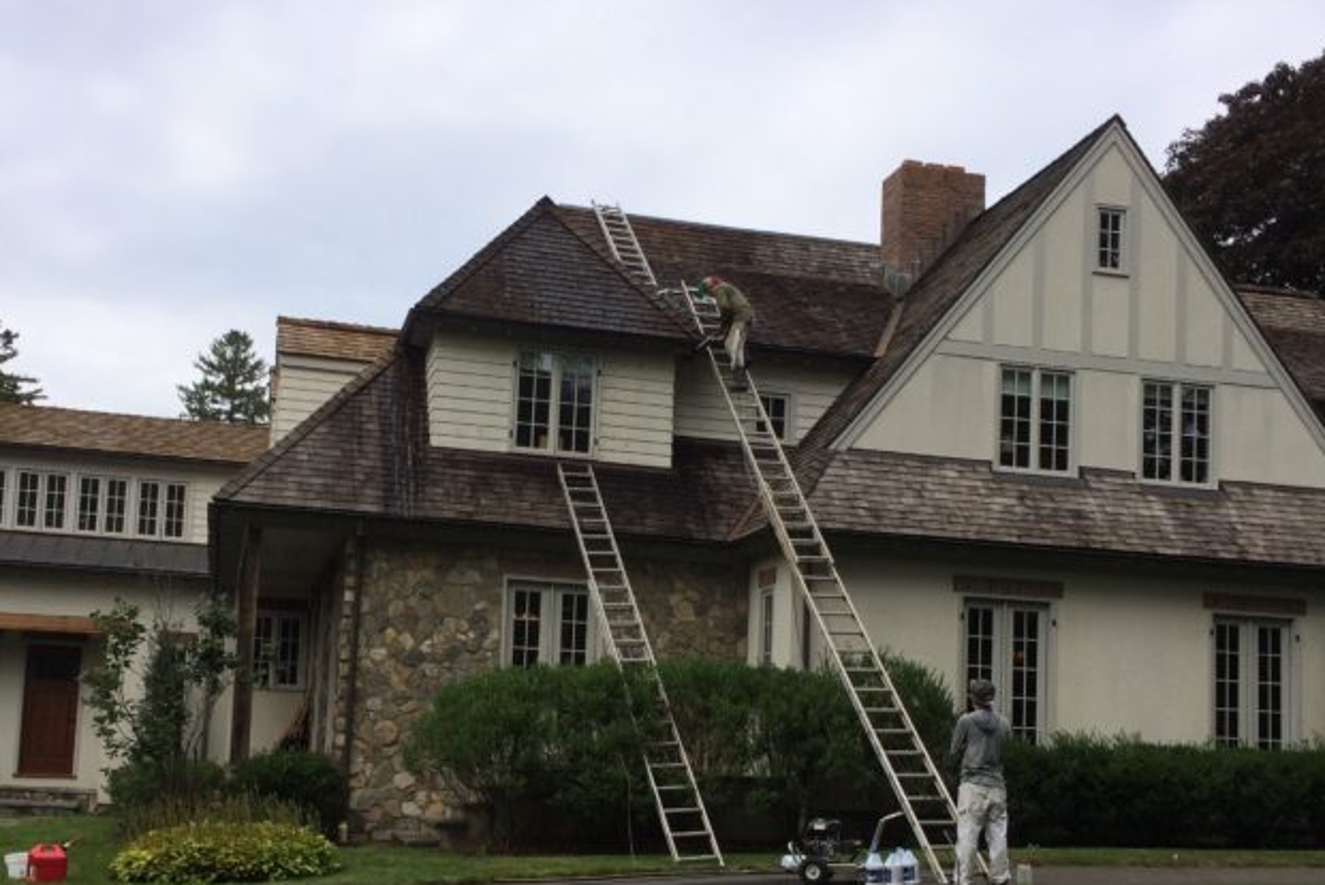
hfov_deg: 46.3
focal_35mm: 42
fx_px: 1546
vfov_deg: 31.5
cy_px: 626
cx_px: 613
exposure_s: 1/1866
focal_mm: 4.15
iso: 32
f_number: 2.2
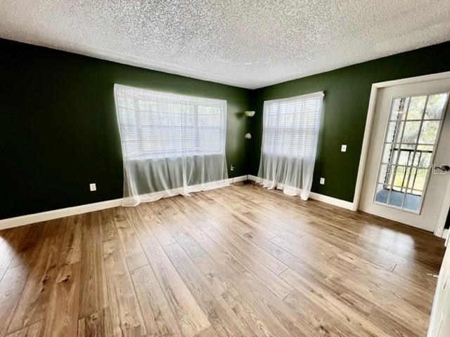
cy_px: 168
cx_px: 225
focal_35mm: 13
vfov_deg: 89.9
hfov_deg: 106.2
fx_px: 169
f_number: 1.8
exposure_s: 1/160
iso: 32
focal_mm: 1.57
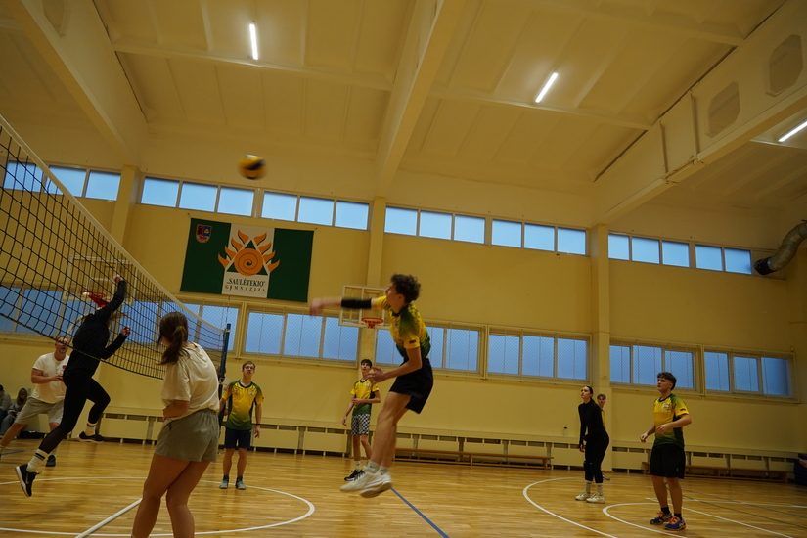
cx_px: 404
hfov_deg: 67.4
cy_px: 269
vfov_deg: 47.9
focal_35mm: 27
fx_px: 605
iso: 800
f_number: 4
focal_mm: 18
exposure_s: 1/160
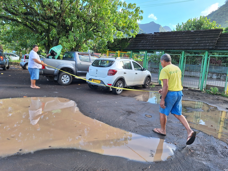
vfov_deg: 58.9
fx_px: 151
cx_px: 114
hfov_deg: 73.9
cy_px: 86
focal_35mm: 23
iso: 40
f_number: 1.8
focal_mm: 5.54
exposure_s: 1/368
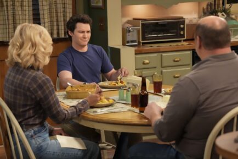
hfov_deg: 20.0
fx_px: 674
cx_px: 119
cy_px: 80
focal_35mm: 102
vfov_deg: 13.4
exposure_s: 1/125
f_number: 4
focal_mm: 102
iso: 12800
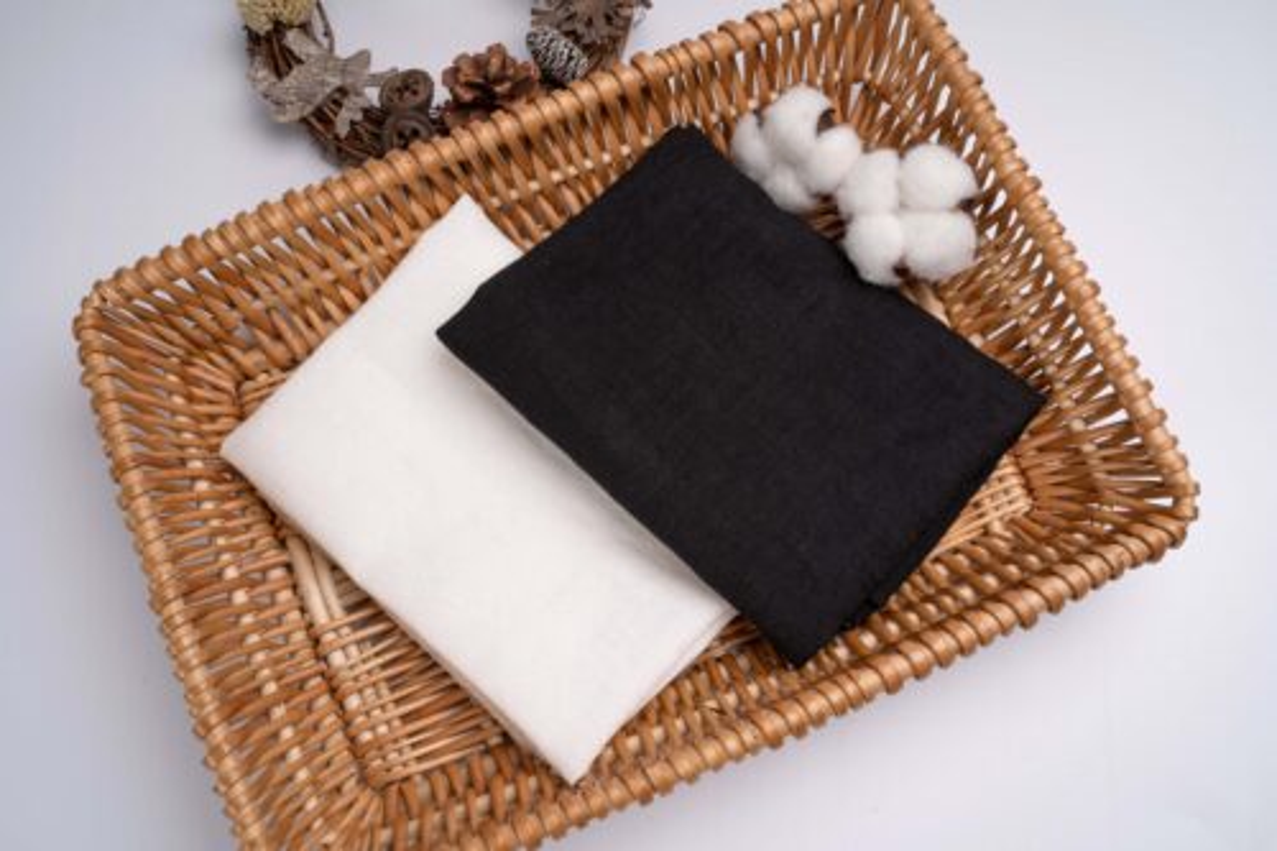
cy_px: 426
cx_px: 638
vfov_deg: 37.8
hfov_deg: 54.5
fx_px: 1241
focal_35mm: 35
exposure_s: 1/125
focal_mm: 35
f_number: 16
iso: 64
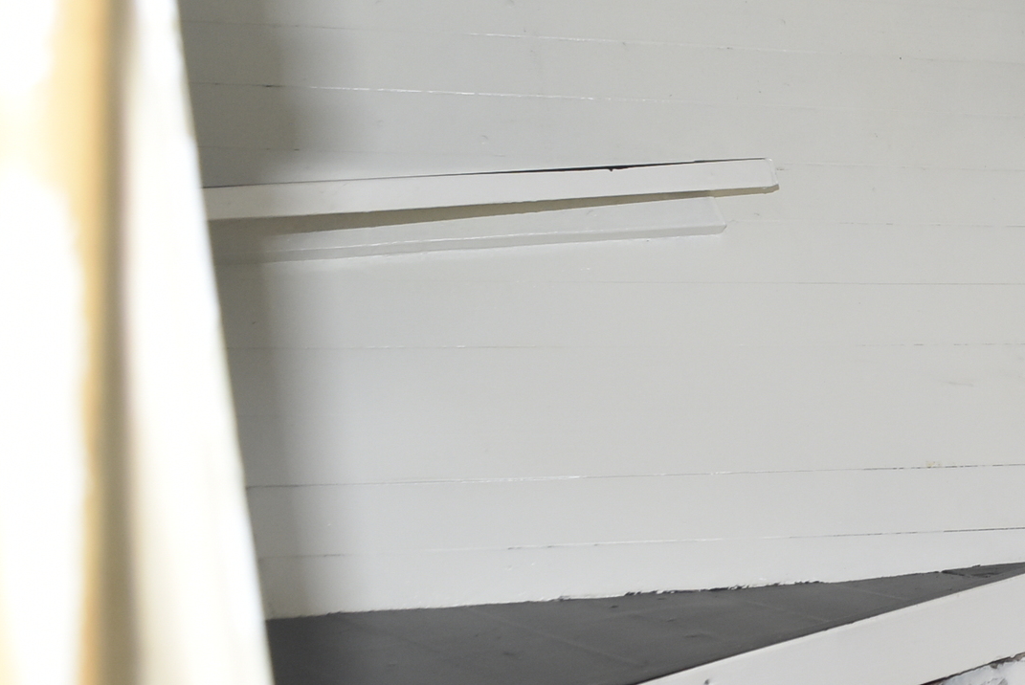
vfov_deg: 19.5
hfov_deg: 26.3
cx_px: 1161
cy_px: 371
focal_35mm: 70
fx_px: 1995
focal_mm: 20
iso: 800
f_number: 4
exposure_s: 1/60
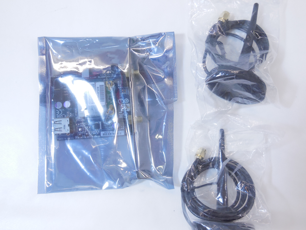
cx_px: 165
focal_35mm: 35
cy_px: 122
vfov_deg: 40.7
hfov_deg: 52.6
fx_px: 309
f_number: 3.2
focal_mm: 5.3
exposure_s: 1/60
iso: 125
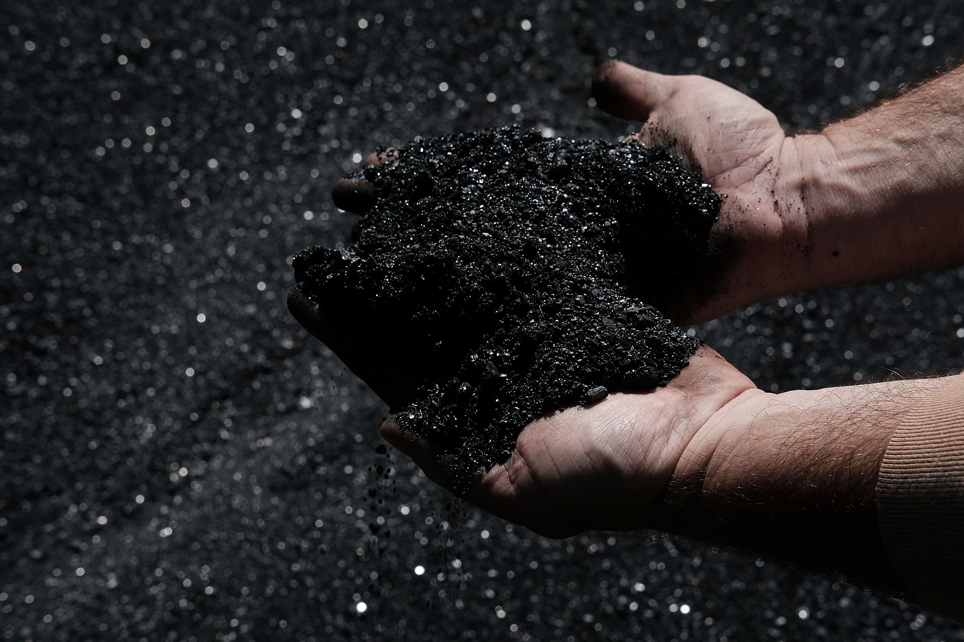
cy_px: 321
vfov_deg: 25.5
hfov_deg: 37.5
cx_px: 482
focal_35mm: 53
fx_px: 1419
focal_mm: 35
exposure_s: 1/480
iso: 200
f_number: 10
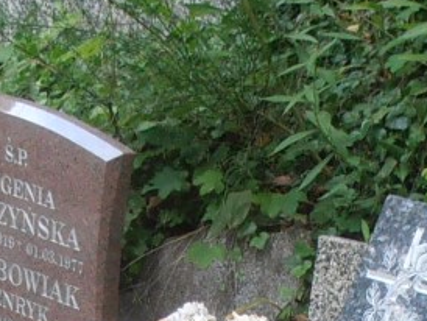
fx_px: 1556
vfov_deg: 10.8
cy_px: 631
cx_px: 220
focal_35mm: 126
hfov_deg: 15.6
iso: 125
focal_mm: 4.2
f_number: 3
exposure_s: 1/30
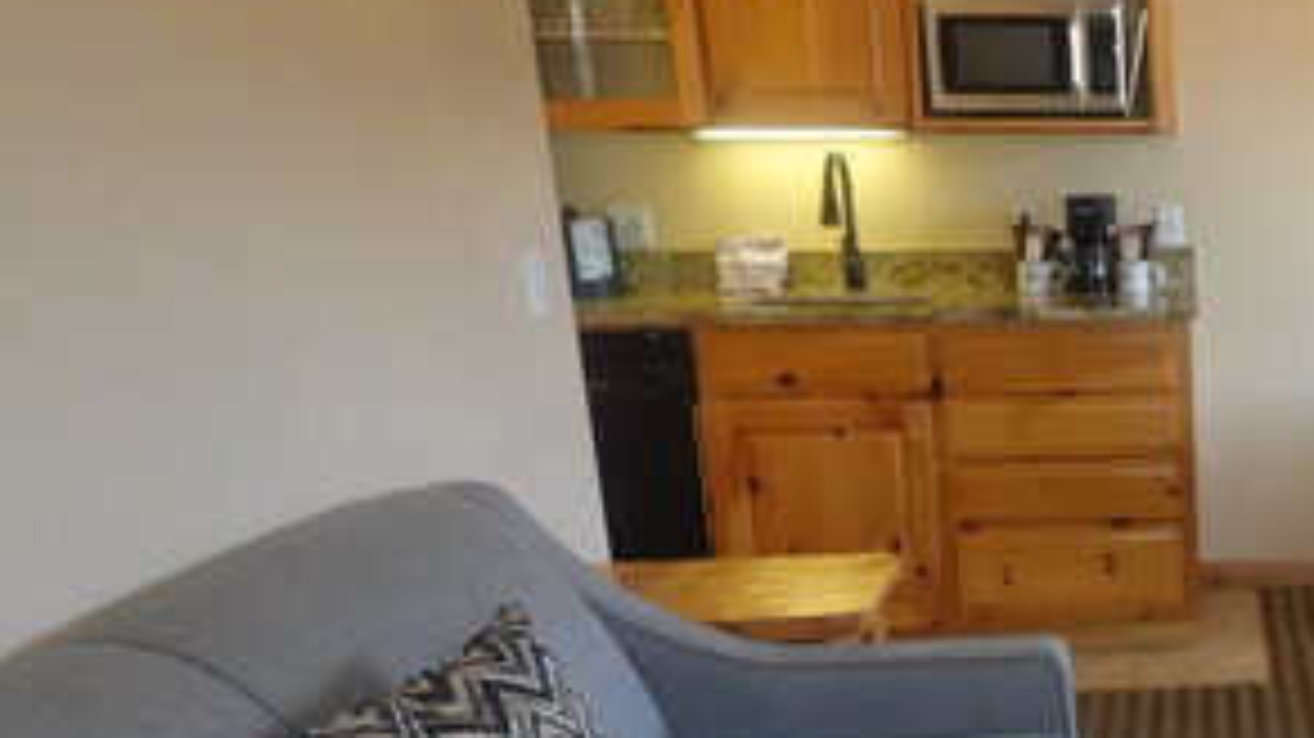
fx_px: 1602
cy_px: 612
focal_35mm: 46
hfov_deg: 37.5
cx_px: 1436
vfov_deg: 25.4
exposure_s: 1/80
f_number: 5.6
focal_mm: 7.6
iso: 2500
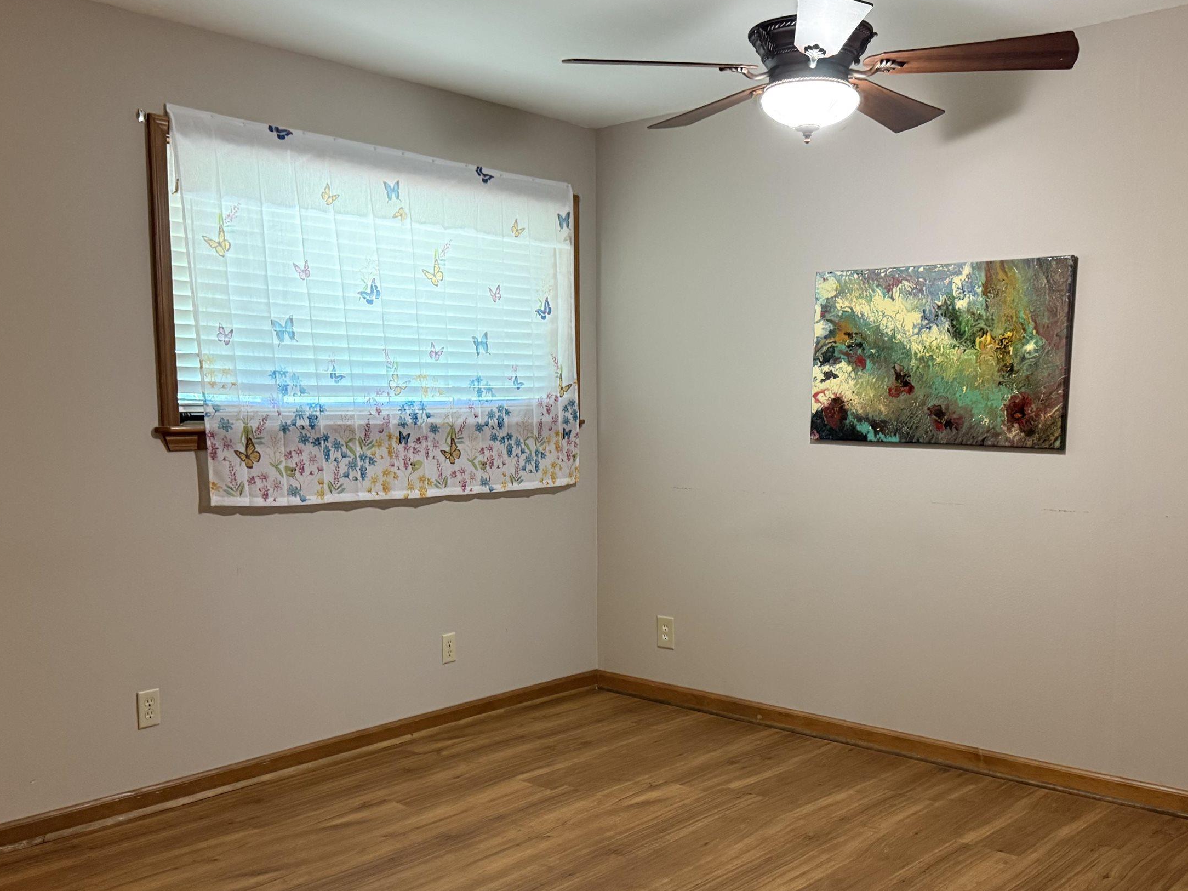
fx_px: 1167
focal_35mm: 34
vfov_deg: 41.7
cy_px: 518
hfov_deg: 54.0
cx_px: 580
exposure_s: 1/60
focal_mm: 6.76
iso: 500
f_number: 1.78
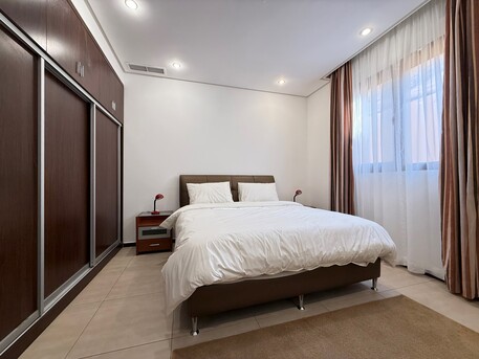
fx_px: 194
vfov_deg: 85.7
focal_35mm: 14
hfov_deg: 102.0
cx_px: 240
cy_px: 180
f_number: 2.2
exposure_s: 1/50
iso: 200
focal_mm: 2.22
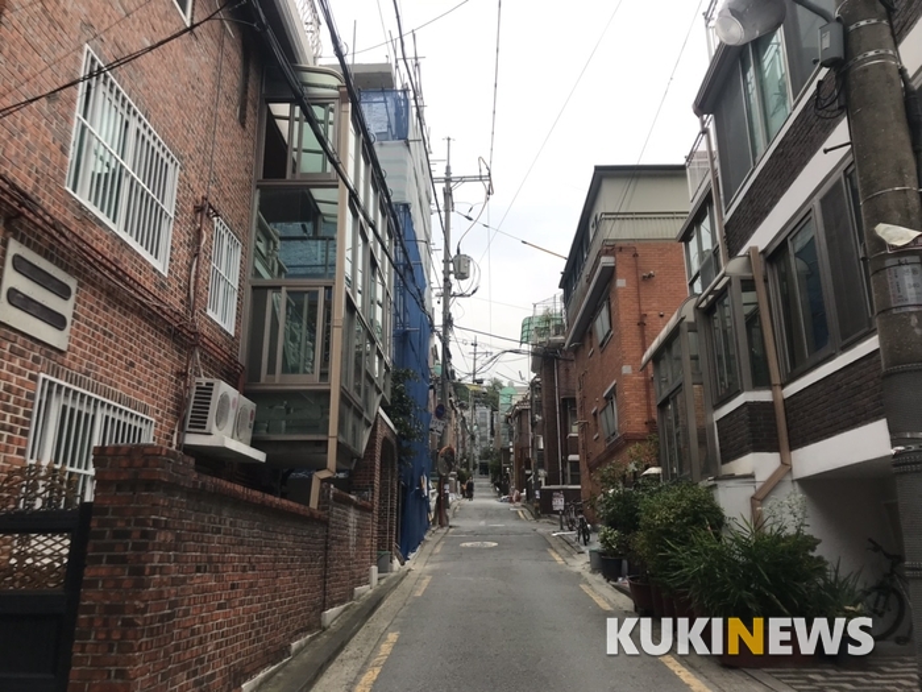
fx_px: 746
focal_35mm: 28
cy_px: 346
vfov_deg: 49.7
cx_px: 461
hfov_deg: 63.4
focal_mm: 3.99
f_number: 1.8
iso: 20
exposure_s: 1/1497
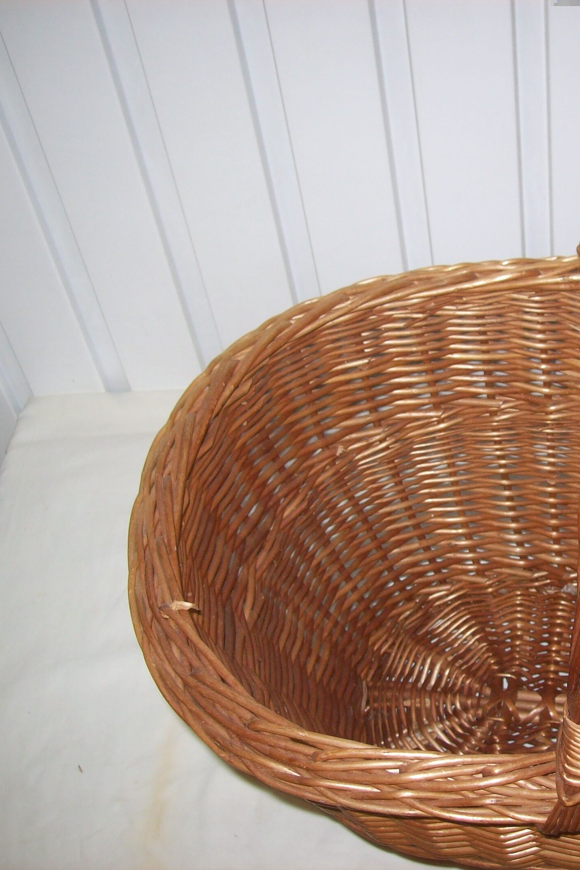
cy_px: 435
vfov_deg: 39.6
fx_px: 1208
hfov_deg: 26.3
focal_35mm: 50
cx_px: 492
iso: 80
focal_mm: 6
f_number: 2.7
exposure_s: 1/64
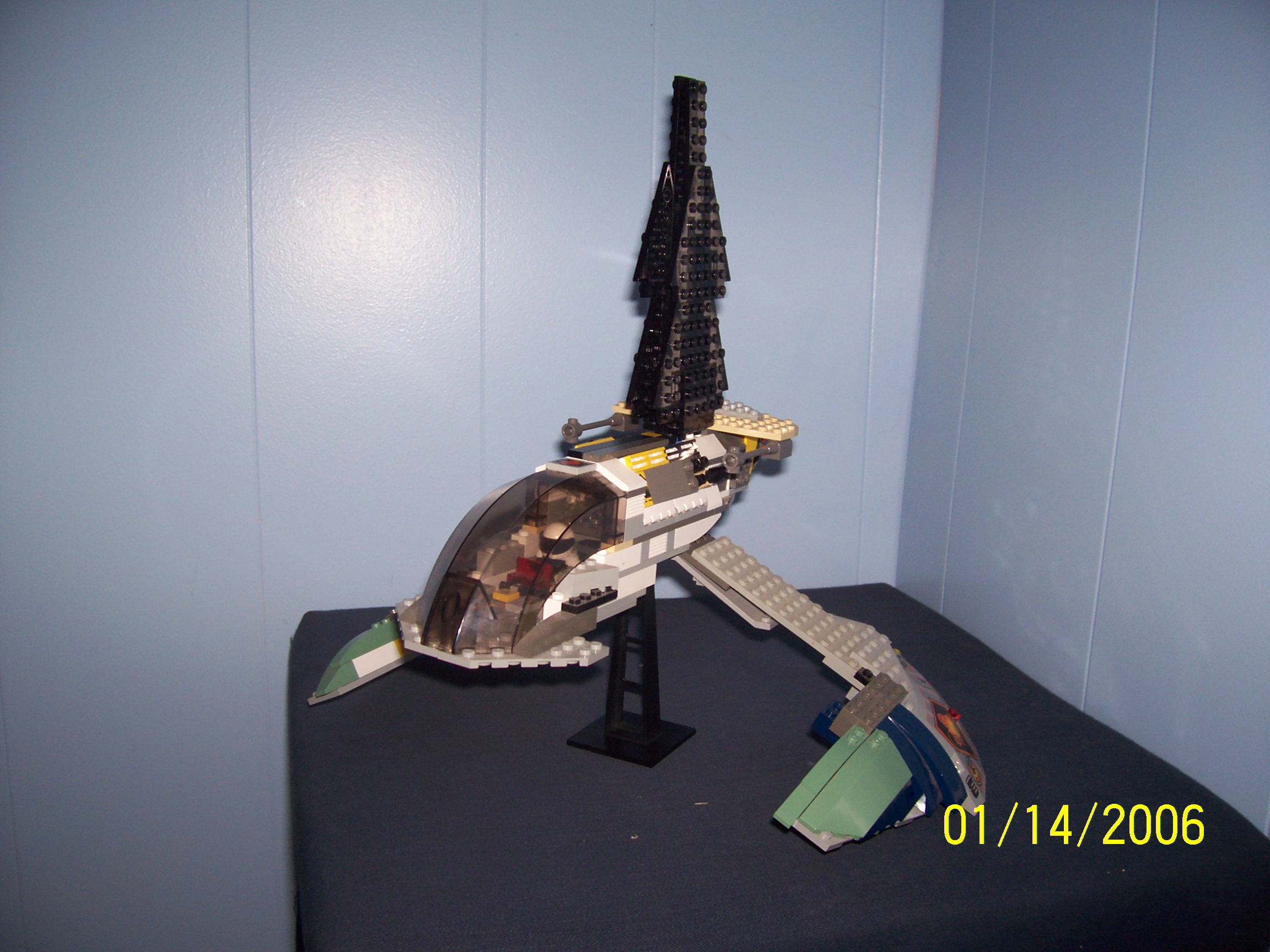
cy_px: 476
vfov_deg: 41.8
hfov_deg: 54.0
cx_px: 635
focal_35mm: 34
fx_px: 1247
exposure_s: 1/64
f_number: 2.7
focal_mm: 5.6
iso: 80
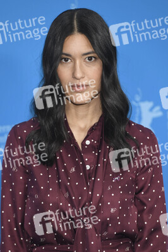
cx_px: 84
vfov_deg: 10.3
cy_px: 126
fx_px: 1402
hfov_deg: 6.9
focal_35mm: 200
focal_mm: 200
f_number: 3.5
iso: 640
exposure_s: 1/320
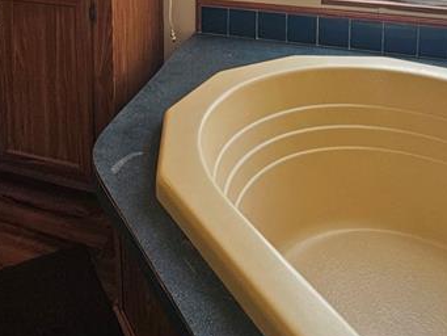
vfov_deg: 30.2
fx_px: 504
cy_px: -87
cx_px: 160
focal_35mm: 39
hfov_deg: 47.3
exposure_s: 1/187
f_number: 2.2
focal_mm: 2.2
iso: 50
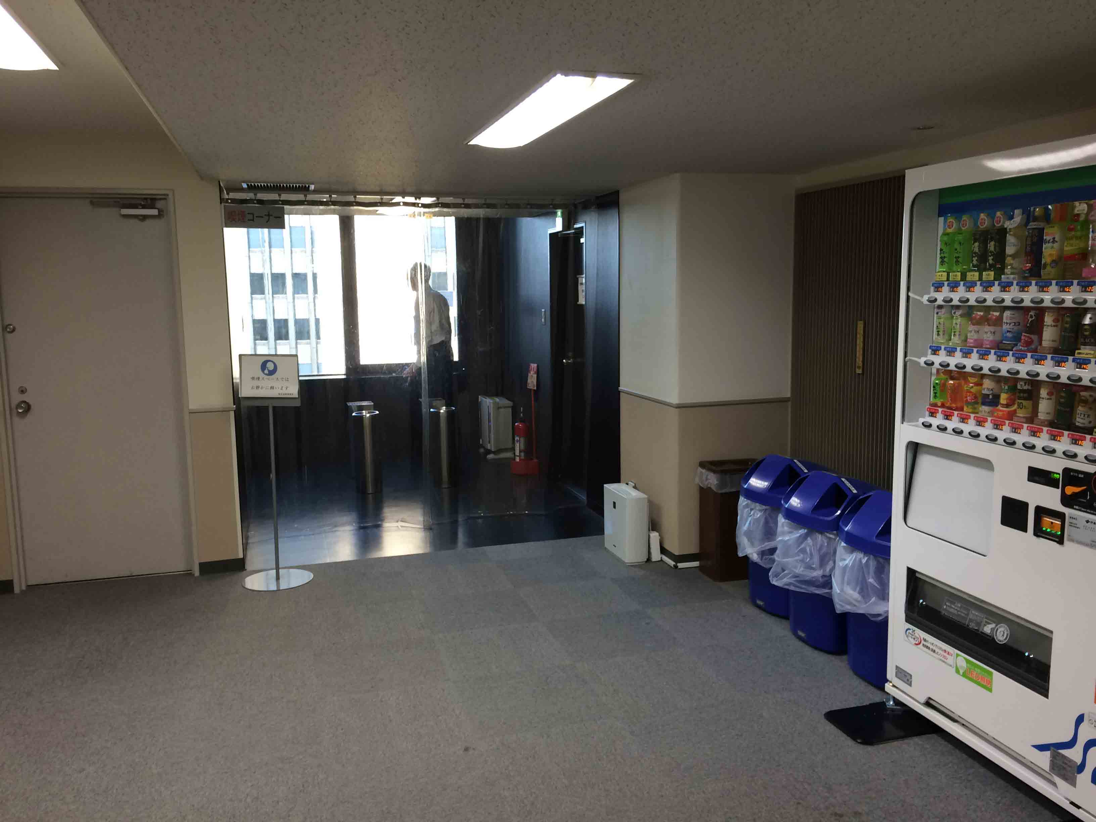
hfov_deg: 61.7
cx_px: 548
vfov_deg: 48.2
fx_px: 918
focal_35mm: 29
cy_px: 411
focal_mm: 4.15
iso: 40
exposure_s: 1/30
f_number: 2.2
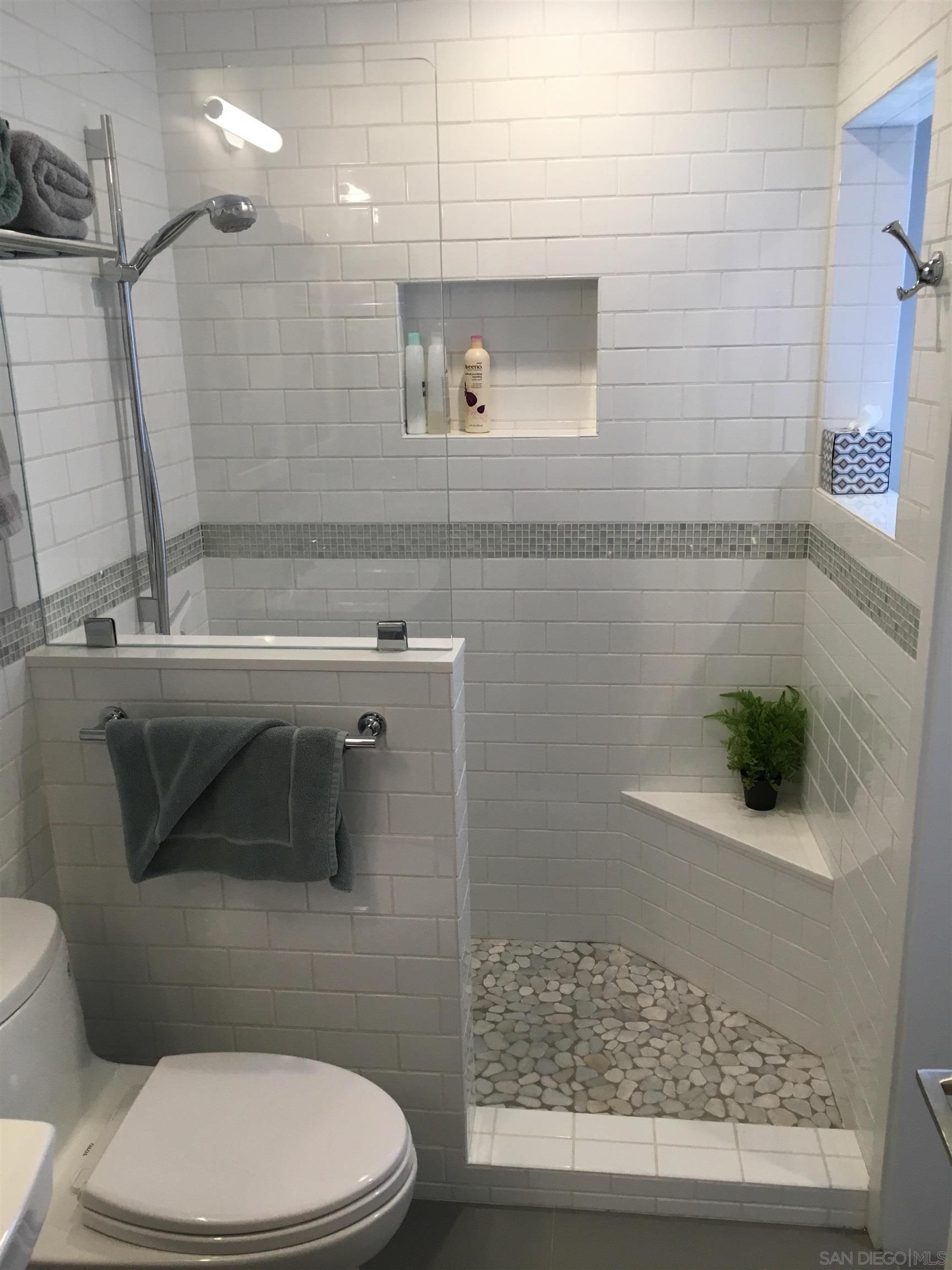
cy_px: 635
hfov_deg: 48.2
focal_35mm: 29
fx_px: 1063
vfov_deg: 61.7
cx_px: 476
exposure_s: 1/30
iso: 32
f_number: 2.2
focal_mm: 4.15
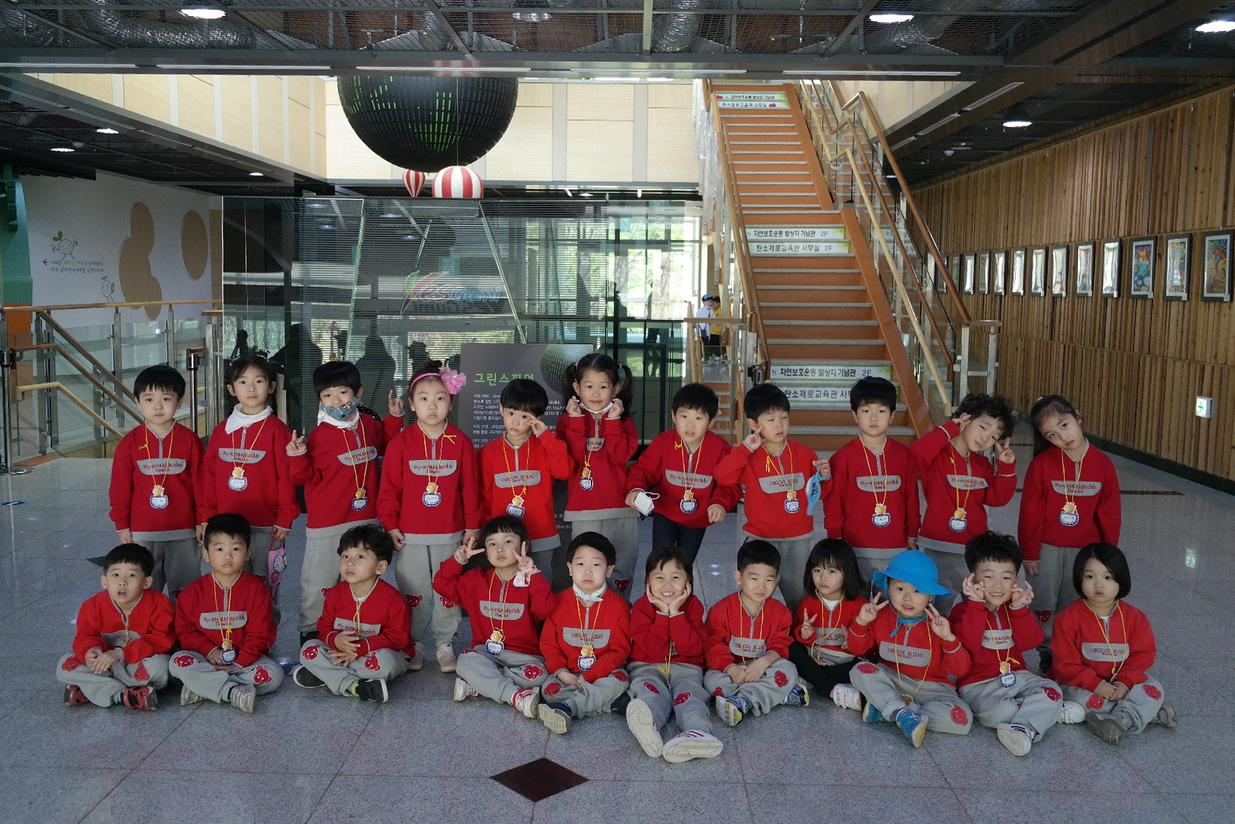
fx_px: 1063
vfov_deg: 42.3
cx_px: 616
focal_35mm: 31
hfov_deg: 60.3
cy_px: 401
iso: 400
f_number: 3.5
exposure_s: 1/40
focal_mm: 20
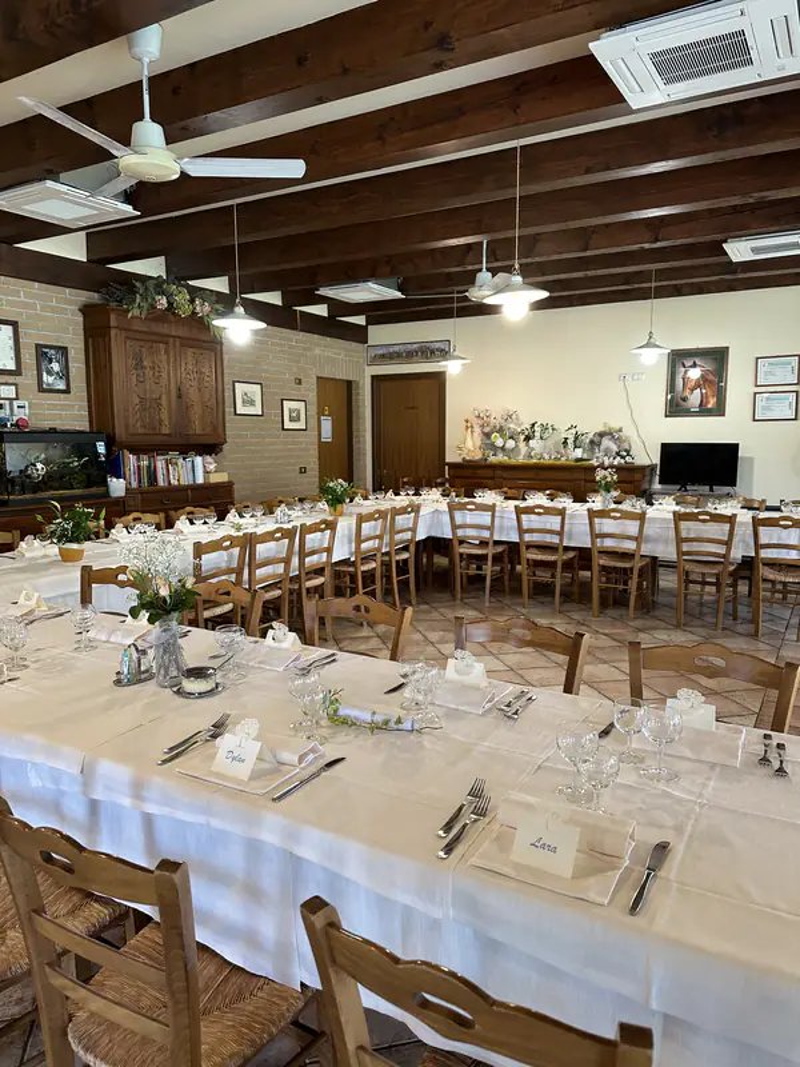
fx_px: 740
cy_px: 534
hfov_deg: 56.8
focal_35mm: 24
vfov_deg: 71.6
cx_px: 400
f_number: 1.78
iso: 160
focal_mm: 6.86
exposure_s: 1/100
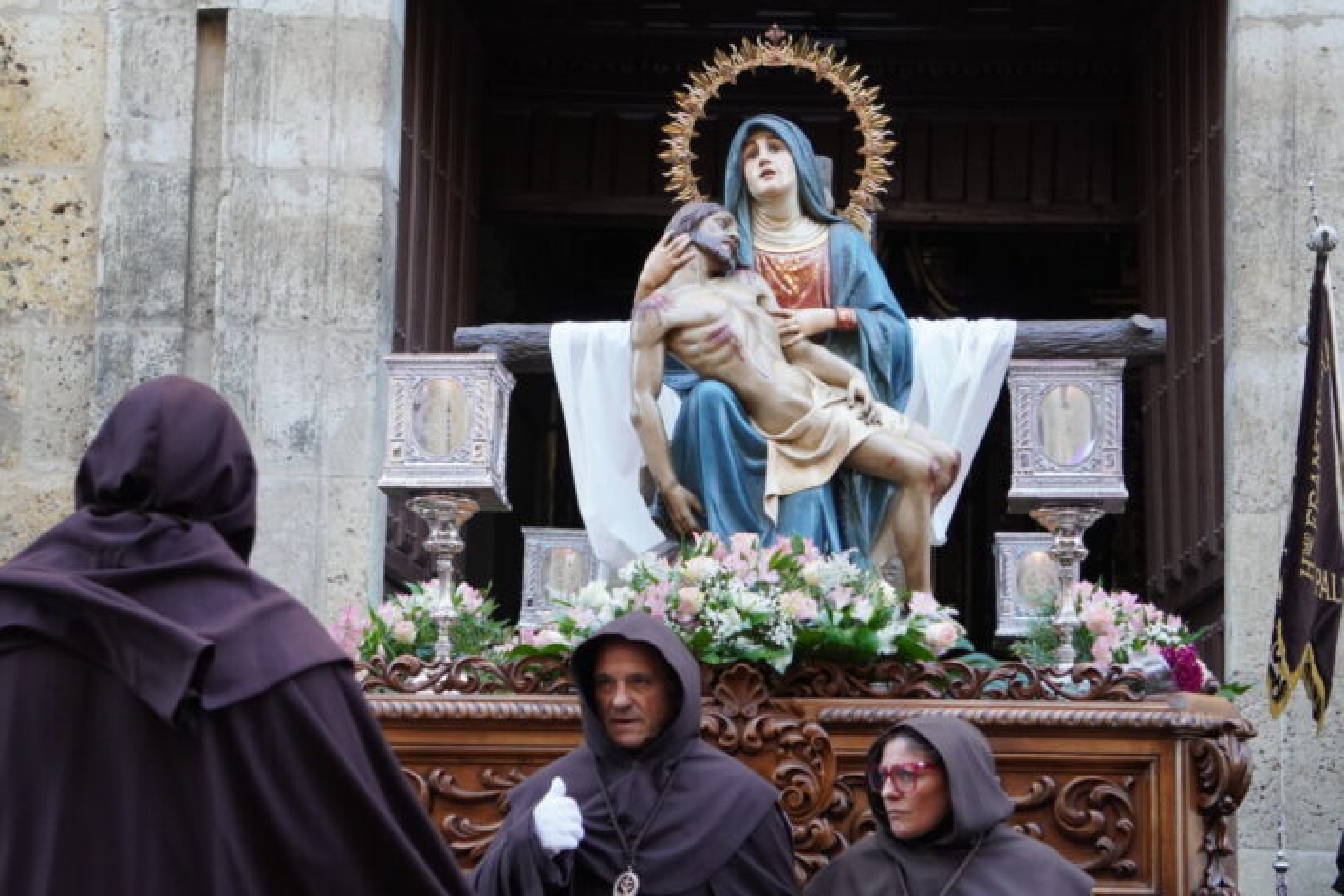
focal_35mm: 90
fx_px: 3343
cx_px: 664
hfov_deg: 22.7
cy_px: 469
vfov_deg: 15.3
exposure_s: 1/160
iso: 1250
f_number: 4.5
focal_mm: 55
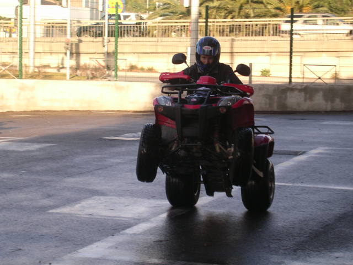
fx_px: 1173
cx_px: 176
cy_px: 132
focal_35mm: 115
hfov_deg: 17.1
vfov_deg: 12.9
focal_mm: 17.4
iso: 100
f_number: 4.9
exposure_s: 1/109
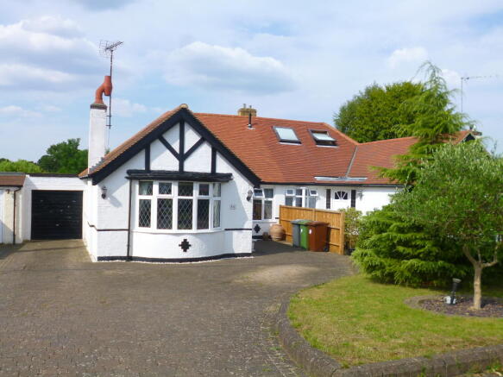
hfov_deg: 56.8
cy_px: 188
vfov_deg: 44.1
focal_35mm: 32
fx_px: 465
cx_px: 252
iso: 100
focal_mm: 5.7
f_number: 2.9
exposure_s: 1/1300
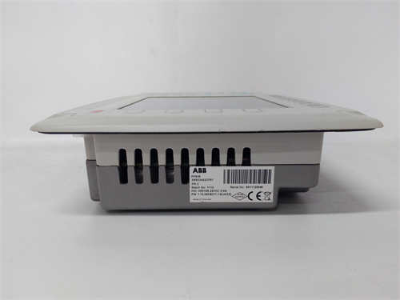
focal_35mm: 27
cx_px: 200
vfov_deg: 51.4
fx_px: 312
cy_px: 150
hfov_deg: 65.3
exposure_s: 1/33
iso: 144
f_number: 2
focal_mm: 3.79
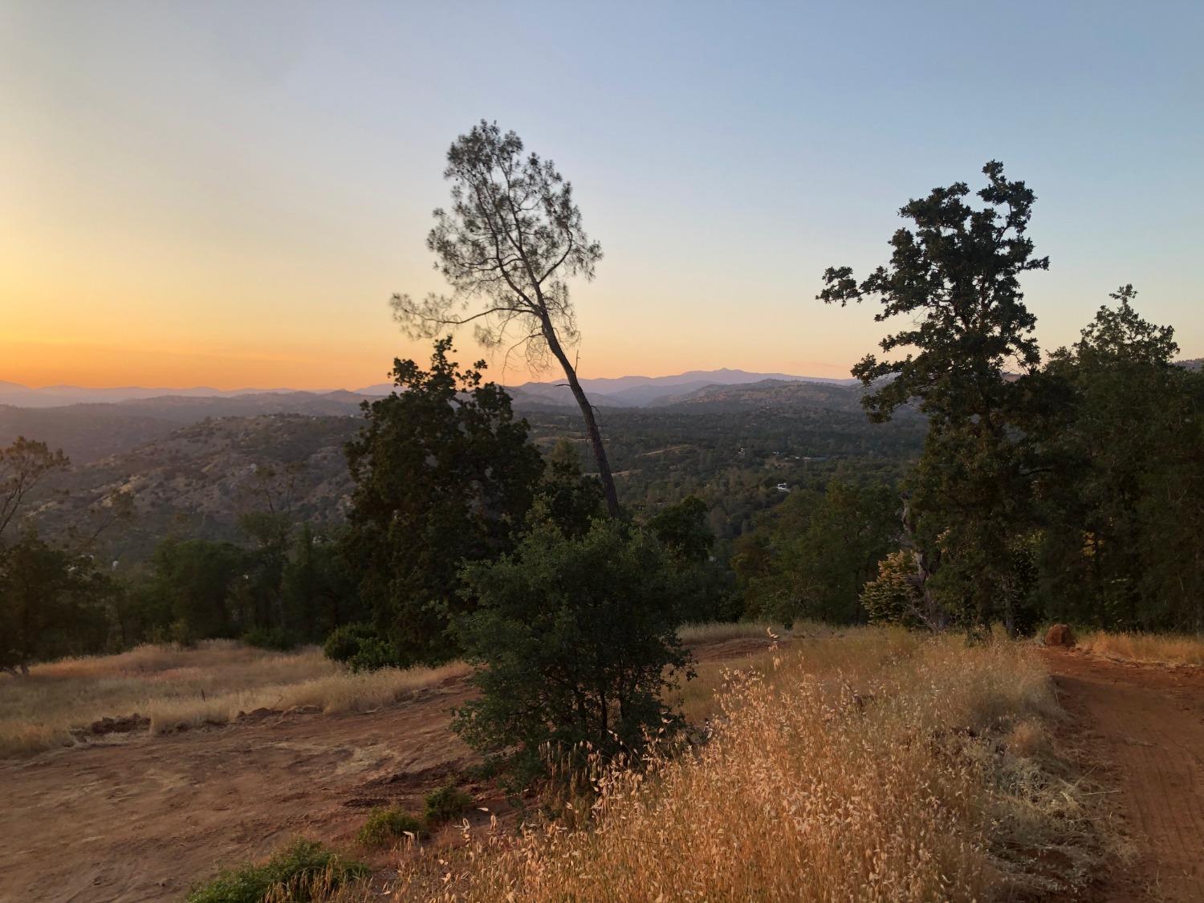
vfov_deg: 49.7
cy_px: 452
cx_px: 602
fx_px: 974
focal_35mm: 28
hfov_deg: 63.4
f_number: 1.8
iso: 25
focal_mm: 3.99
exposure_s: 1/120
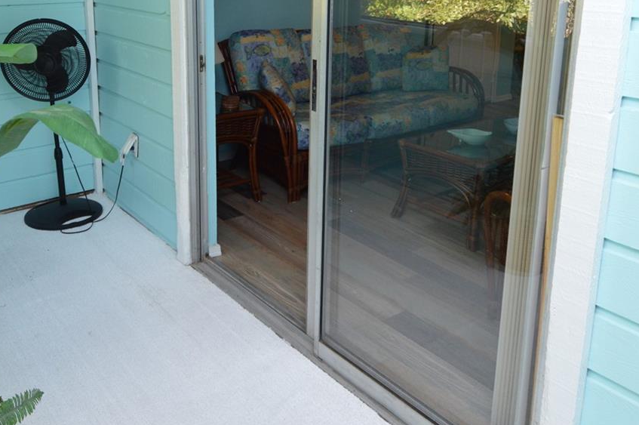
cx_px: 267
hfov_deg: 55.6
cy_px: 98
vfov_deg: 37.7
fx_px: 603
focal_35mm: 34
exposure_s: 1/80
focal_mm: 12
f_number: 4.5
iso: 400
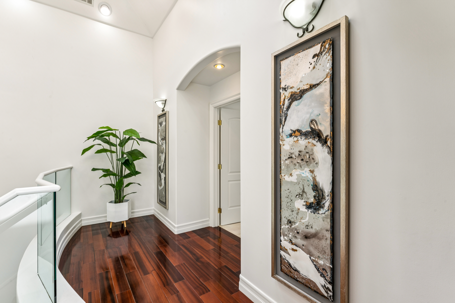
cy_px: 152
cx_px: 228
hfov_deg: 95.3
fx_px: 207
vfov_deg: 72.4
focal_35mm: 16
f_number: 13
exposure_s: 1/8
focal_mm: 16.4
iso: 100
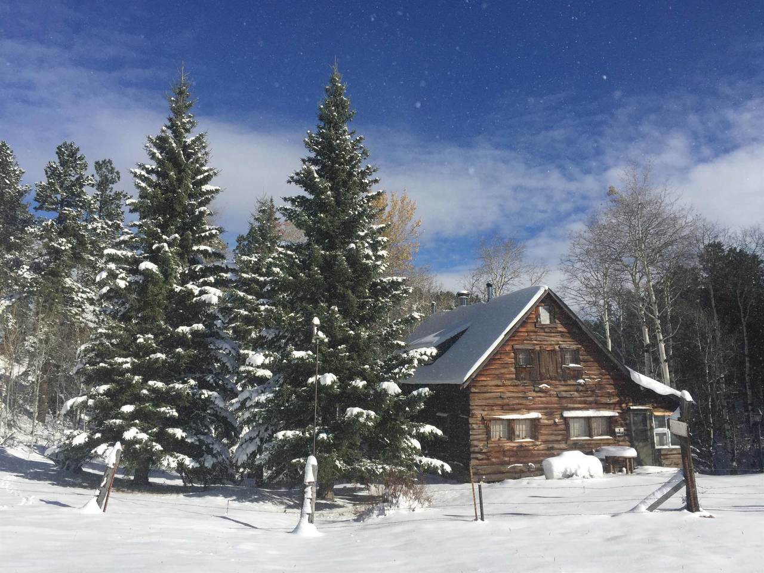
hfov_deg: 61.7
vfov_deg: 48.2
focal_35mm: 29
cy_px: 286
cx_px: 382
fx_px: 640
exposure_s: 1/3968
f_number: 2.2
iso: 32
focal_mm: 4.15
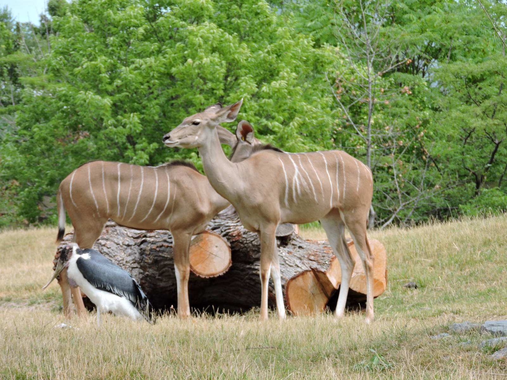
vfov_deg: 6.6
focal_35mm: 225
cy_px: 190
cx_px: 254
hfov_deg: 8.8
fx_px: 3295
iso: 100
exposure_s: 1/320
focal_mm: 40.1
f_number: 4.6
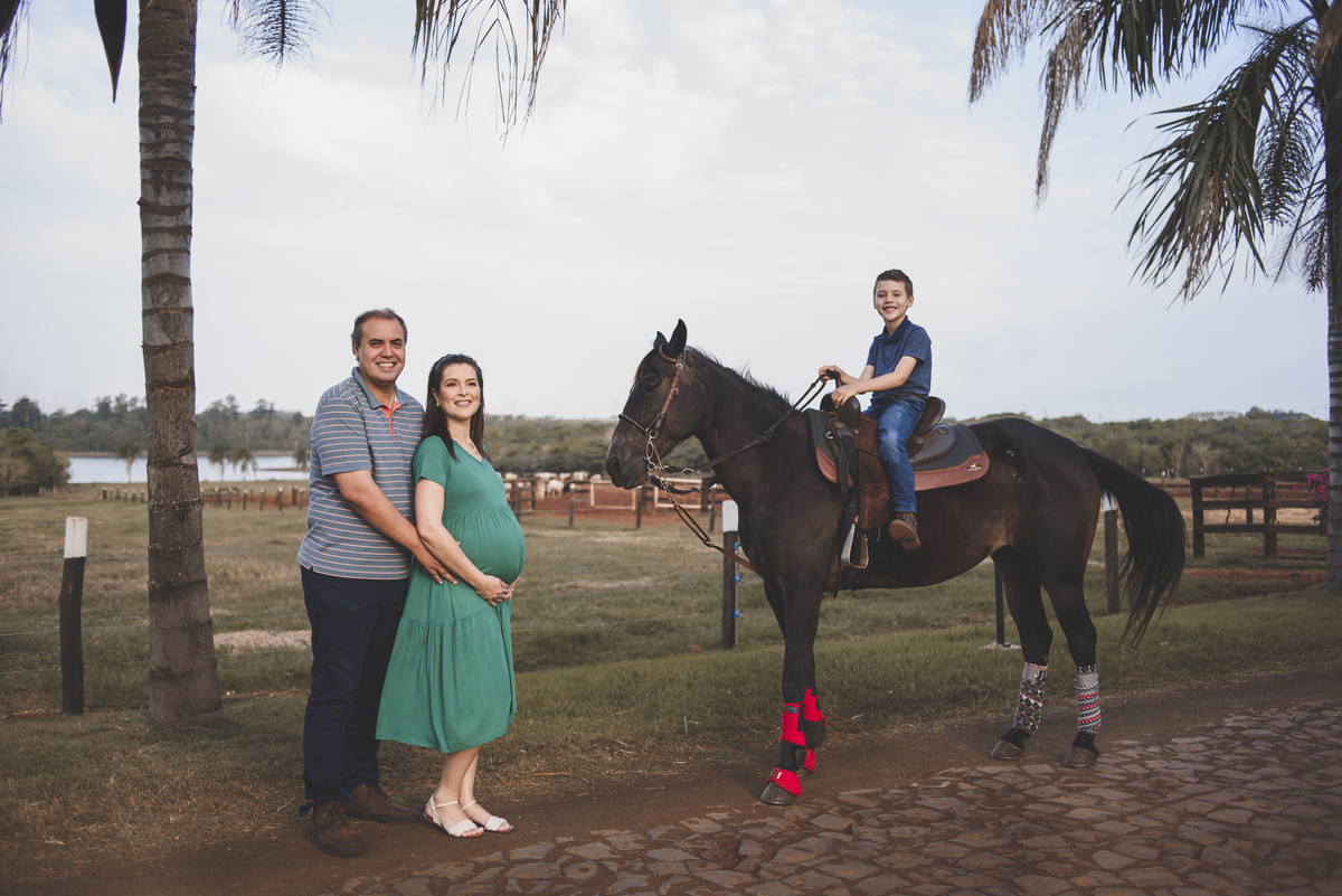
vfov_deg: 37.9
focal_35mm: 35
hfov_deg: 54.4
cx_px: 671
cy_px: 448
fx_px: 1305
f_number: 2.8
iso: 100
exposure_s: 1/250
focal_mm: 35
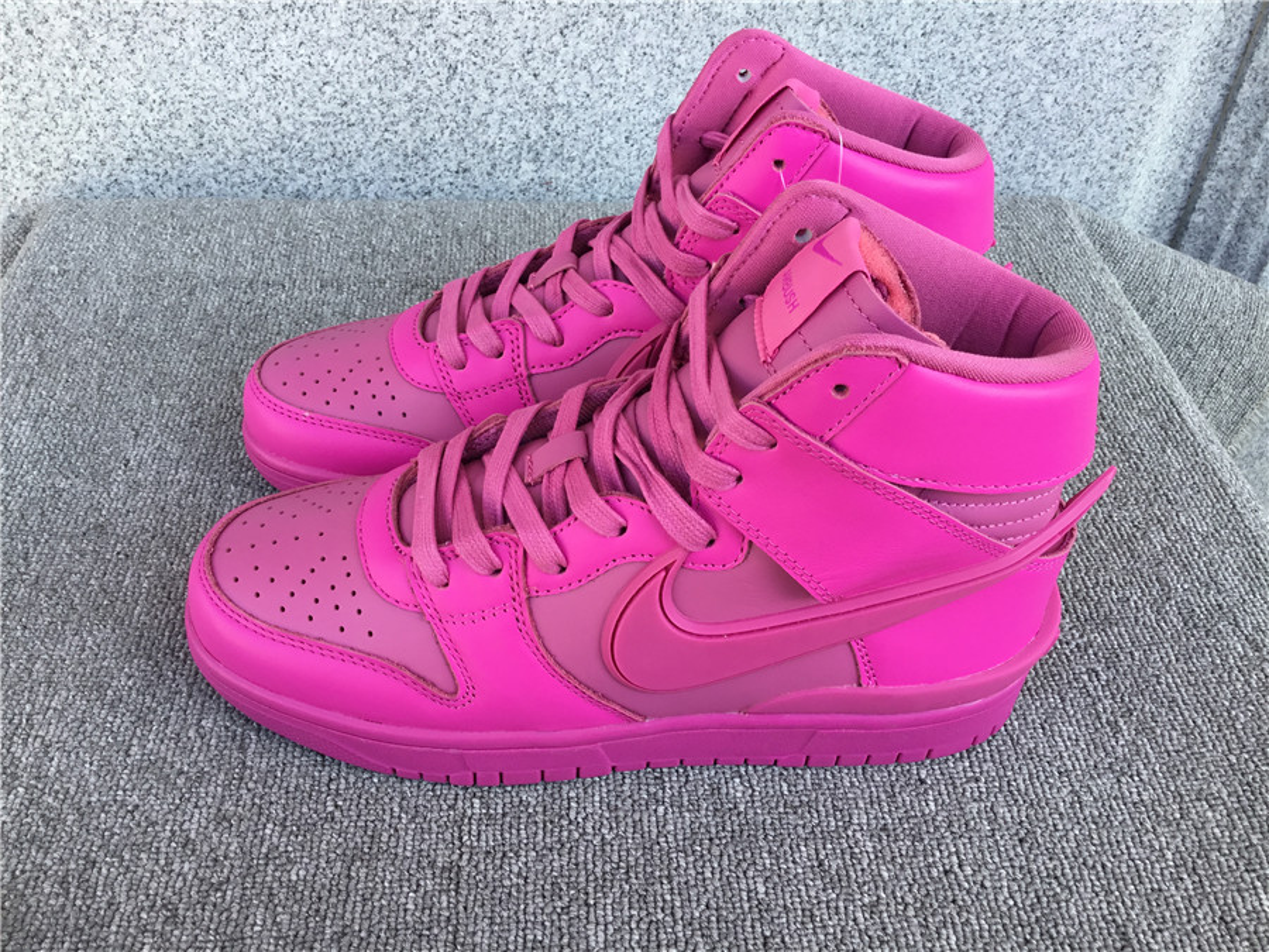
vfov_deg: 45.4
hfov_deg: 58.4
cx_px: 634
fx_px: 1136
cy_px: 476
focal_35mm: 31
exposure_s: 1/108
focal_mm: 3.3
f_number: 2.4
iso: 25
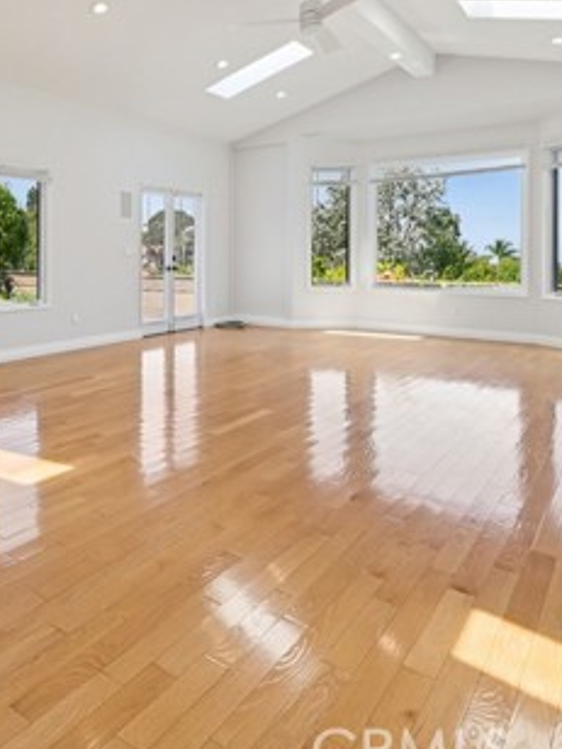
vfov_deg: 62.3
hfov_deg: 46.2
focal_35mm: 28
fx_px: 606
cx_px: 85
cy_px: 268
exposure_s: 1/50
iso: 250
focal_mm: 14
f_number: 8
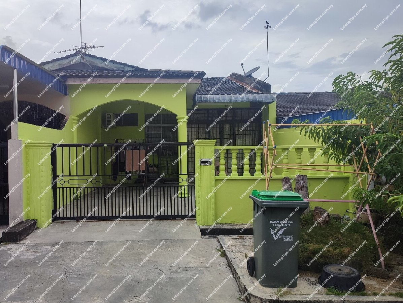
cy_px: 152
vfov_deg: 56.8
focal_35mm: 24
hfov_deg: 71.6
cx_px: 202
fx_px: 279
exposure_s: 1/499
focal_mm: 5.89
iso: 50
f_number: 1.89
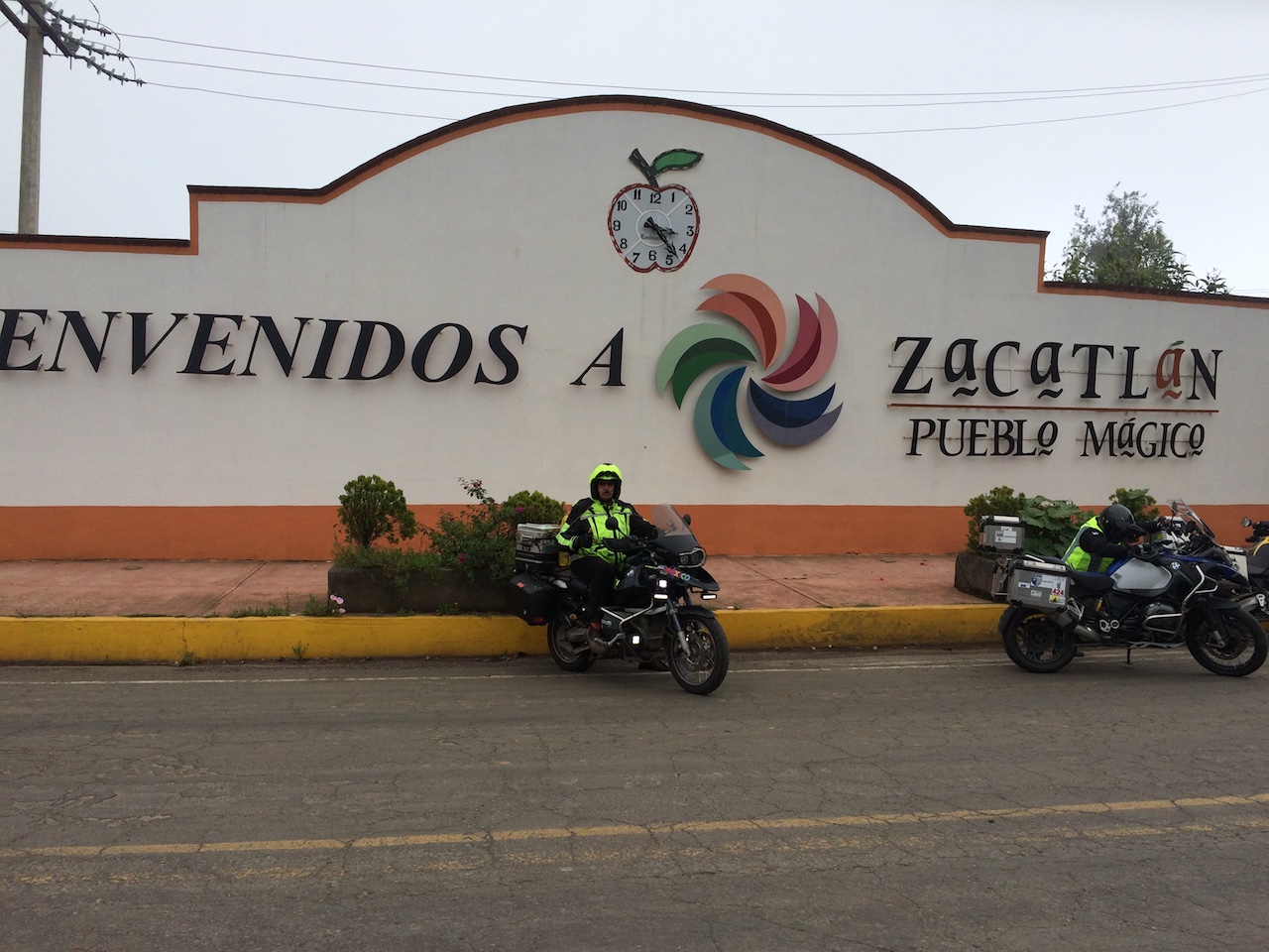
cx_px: 634
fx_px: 1063
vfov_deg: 48.2
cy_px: 476
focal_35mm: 29
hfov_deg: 61.7
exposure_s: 1/1053
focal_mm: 4.15
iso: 32
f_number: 2.2
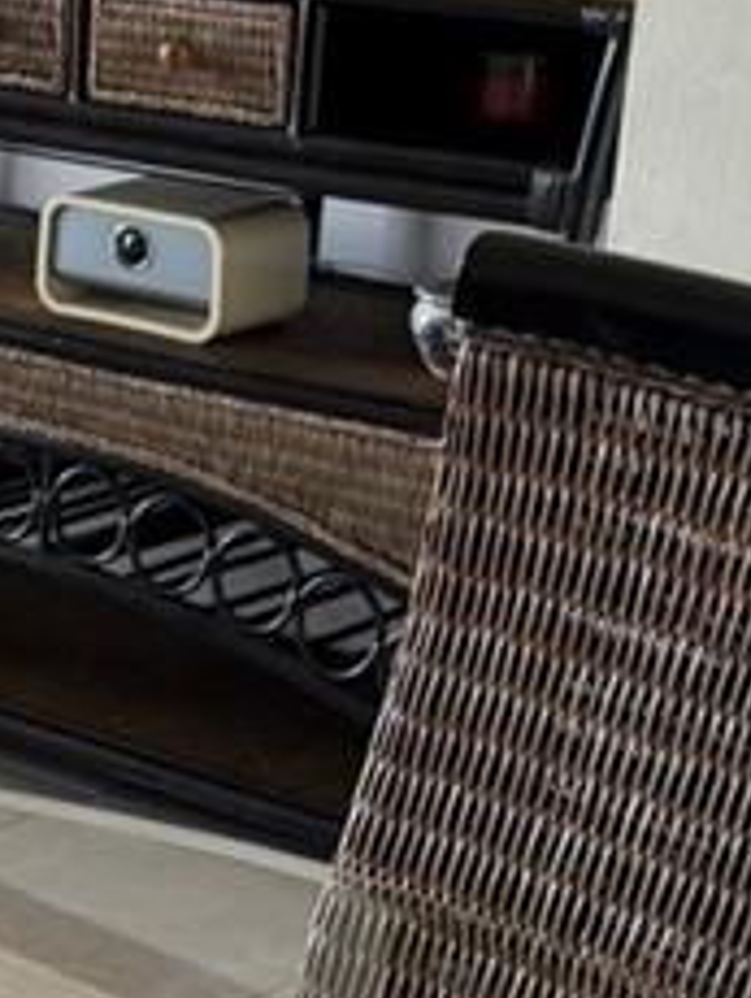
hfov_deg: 11.1
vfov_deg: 15.7
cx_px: -590
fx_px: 3609
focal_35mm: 125
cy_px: 647
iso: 160
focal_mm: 6.76
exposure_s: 1/121
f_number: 1.78
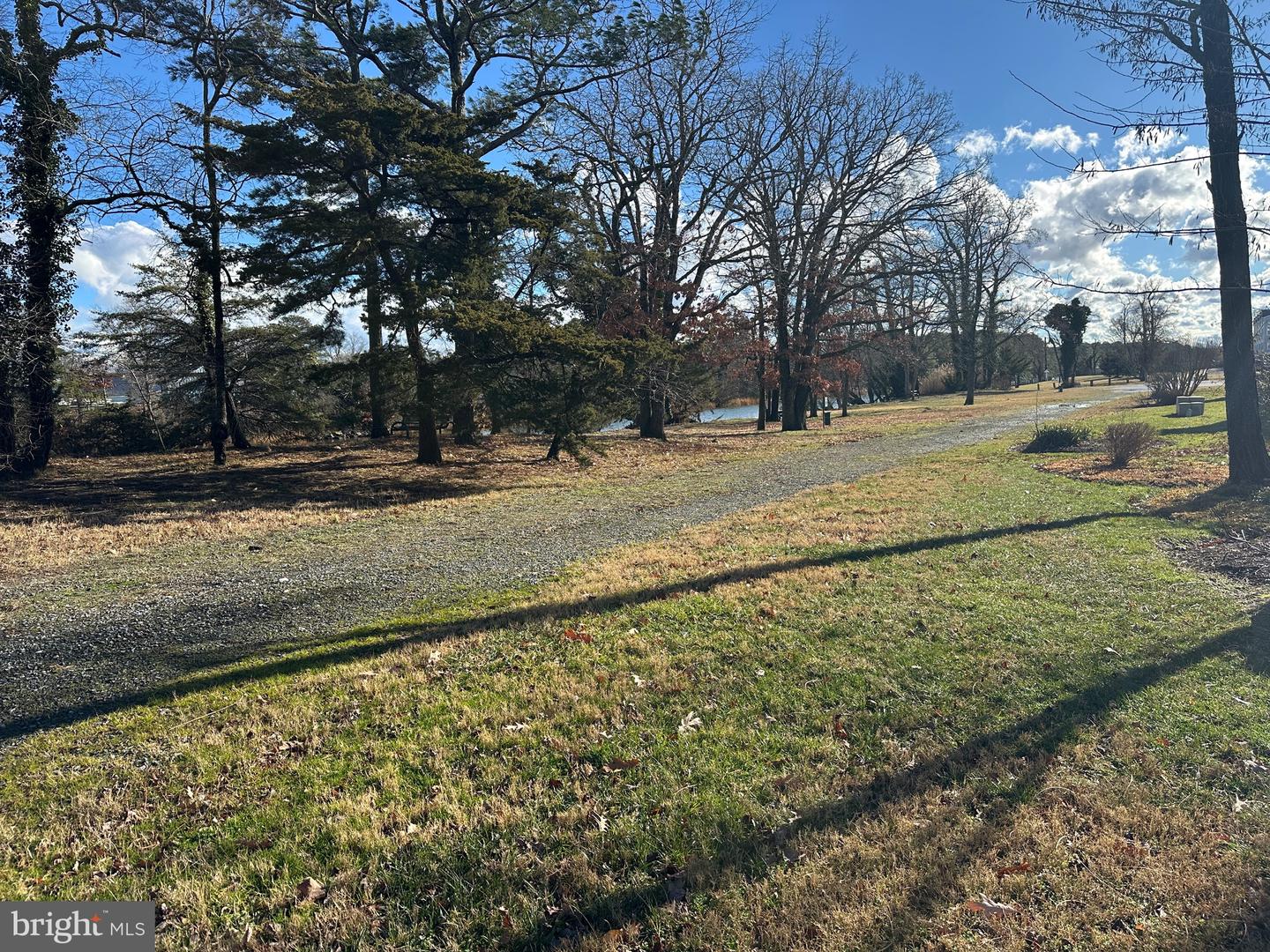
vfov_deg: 56.8
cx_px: 635
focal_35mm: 24
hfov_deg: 71.6
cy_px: 476
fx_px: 881
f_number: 1.78
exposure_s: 1/3058
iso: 80
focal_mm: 6.86
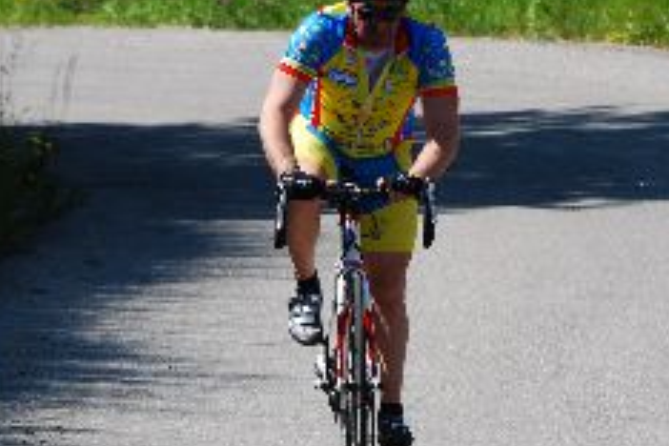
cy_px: 253
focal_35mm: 578
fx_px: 10740
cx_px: 383
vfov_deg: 2.4
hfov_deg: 3.6
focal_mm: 200
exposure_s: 1/125
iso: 100
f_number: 9
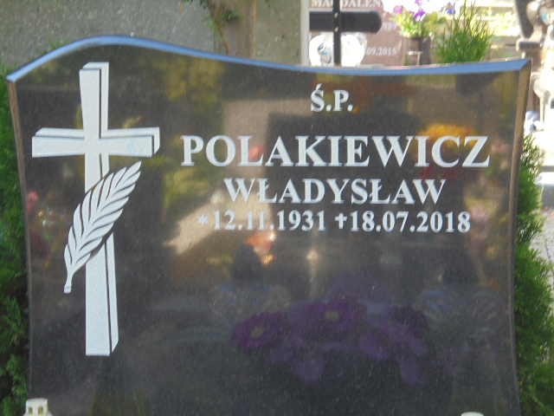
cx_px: 277
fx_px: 1712
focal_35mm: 107
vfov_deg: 13.8
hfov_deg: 18.4
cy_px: 208
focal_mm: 19.2
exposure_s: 1/30
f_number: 5.1
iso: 100
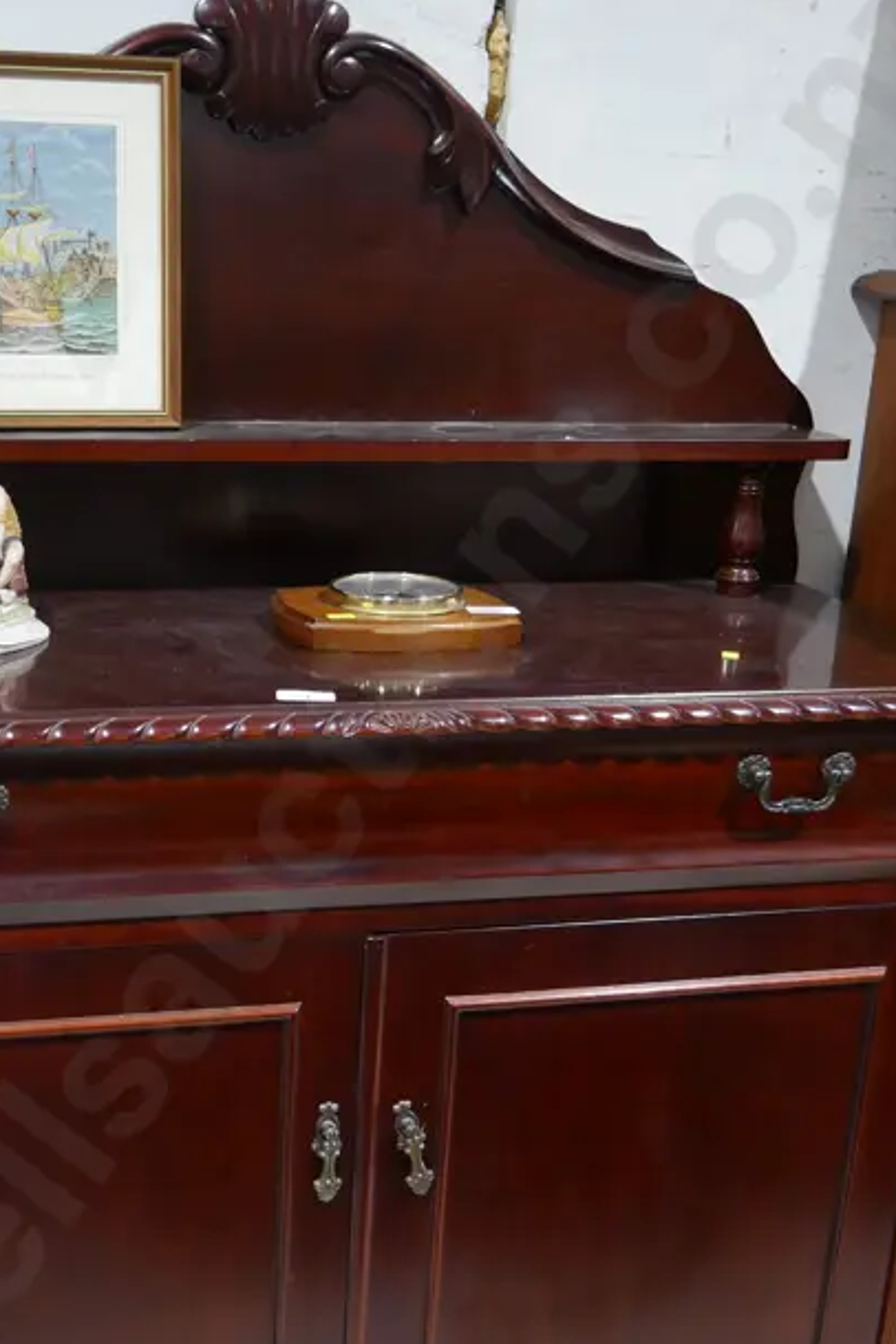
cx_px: 253
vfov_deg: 39.8
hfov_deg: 27.2
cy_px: 898
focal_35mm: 49
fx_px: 1829
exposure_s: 1/60
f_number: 3.5
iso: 640
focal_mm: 14
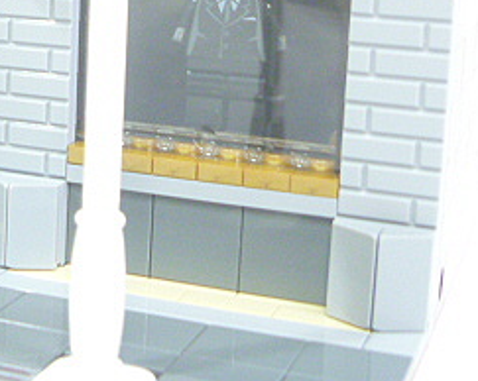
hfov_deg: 19.6
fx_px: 1272
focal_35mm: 90
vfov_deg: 16.8
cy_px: 22
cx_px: -138
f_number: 3.5
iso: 400
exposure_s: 1/13
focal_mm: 6.3
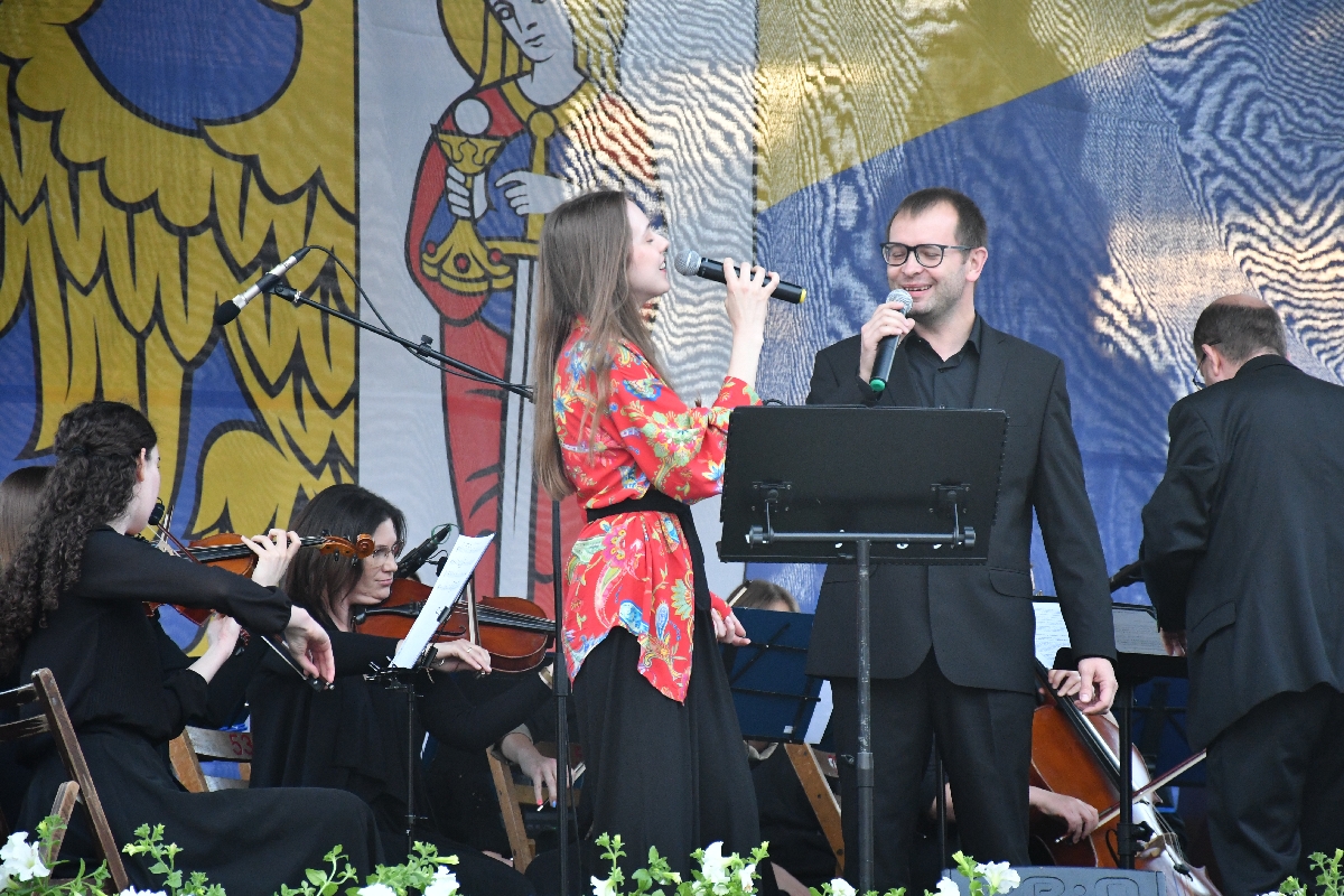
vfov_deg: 7.9
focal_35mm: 174
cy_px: 448
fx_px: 6495
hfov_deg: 11.8
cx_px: 672
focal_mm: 116
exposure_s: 1/400
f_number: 5.6
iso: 2200
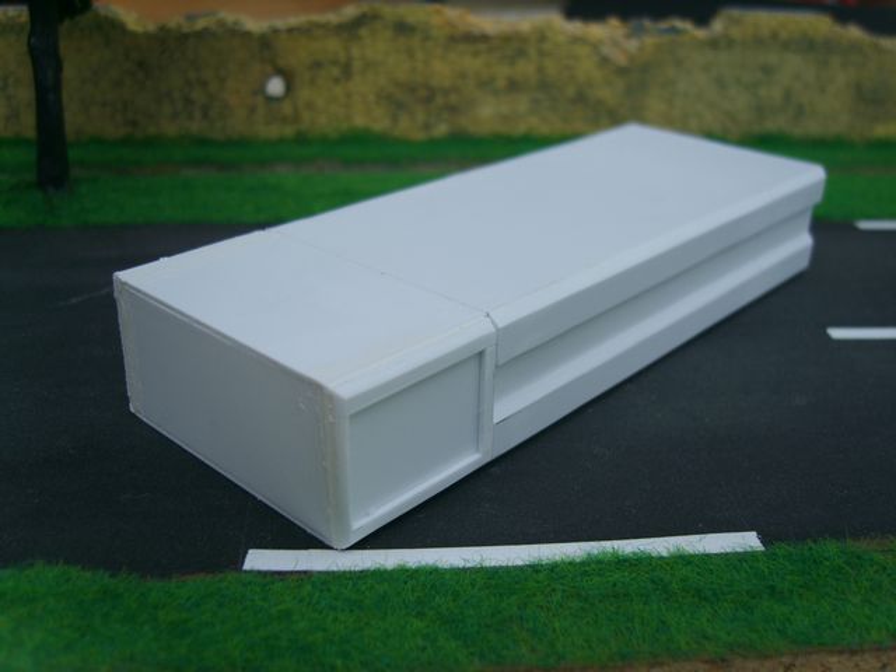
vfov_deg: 40.7
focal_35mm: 35
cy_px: 336
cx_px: 448
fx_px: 906
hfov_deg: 52.6
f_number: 2.8
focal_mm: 7.4
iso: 50
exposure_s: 1/250
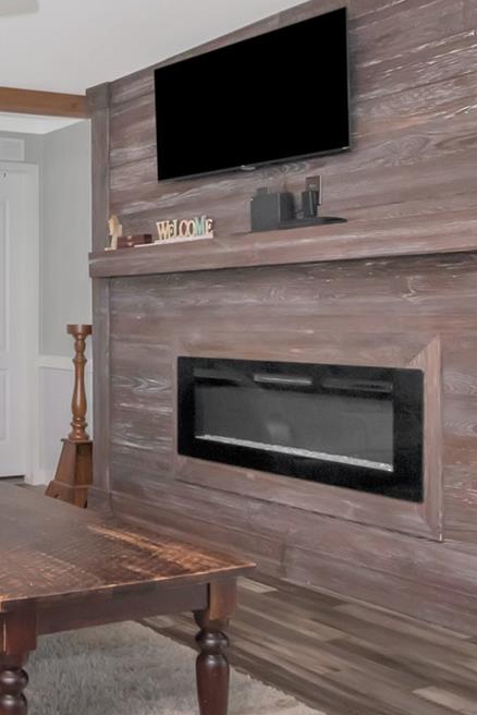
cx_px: -157
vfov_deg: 48.0
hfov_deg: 27.3
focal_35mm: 40
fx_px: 798
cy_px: 294
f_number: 11
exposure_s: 1/200
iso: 1000
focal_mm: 11
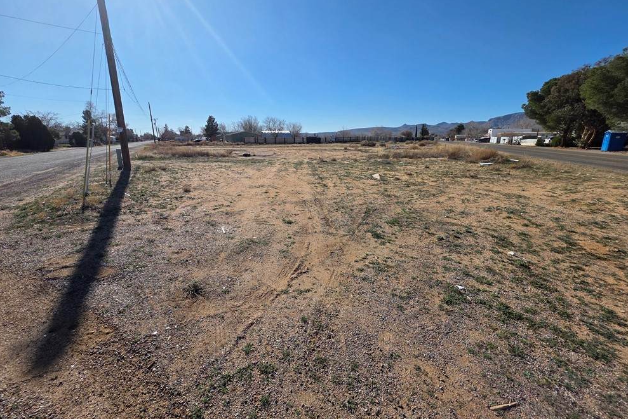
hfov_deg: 104.2
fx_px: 244
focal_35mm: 14
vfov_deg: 81.0
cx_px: 307
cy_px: 191
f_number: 1.9
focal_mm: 2.2
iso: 40
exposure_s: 1/3540
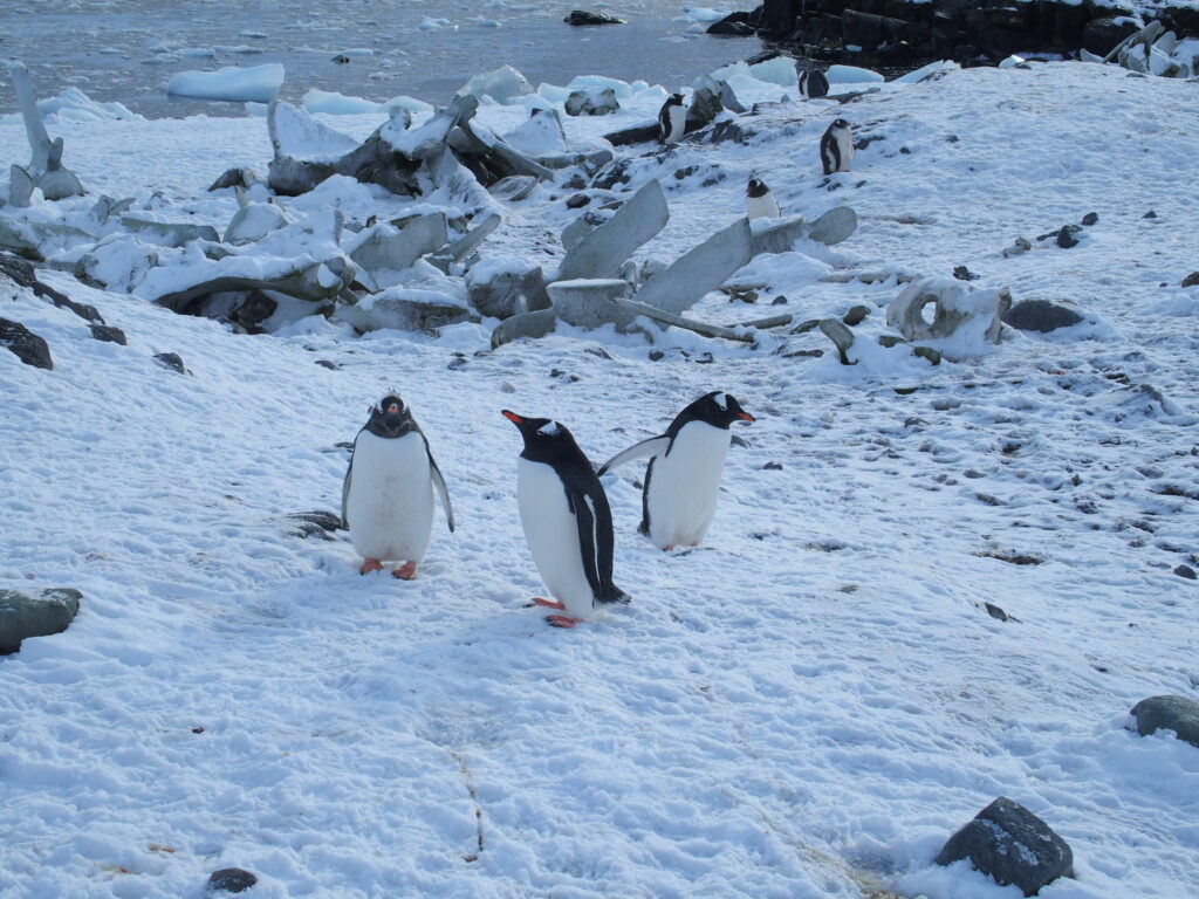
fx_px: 3187
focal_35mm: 92
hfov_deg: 21.3
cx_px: 600
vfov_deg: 16.1
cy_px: 450
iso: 100
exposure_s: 1/500
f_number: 5
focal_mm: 19.6
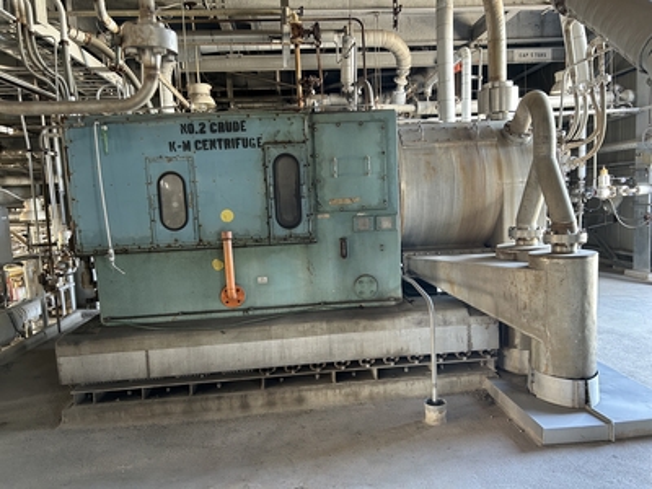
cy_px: 244
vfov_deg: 53.1
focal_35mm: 26
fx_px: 490
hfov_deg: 67.3
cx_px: 326
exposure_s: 1/60
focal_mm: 5.7
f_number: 1.5
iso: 200
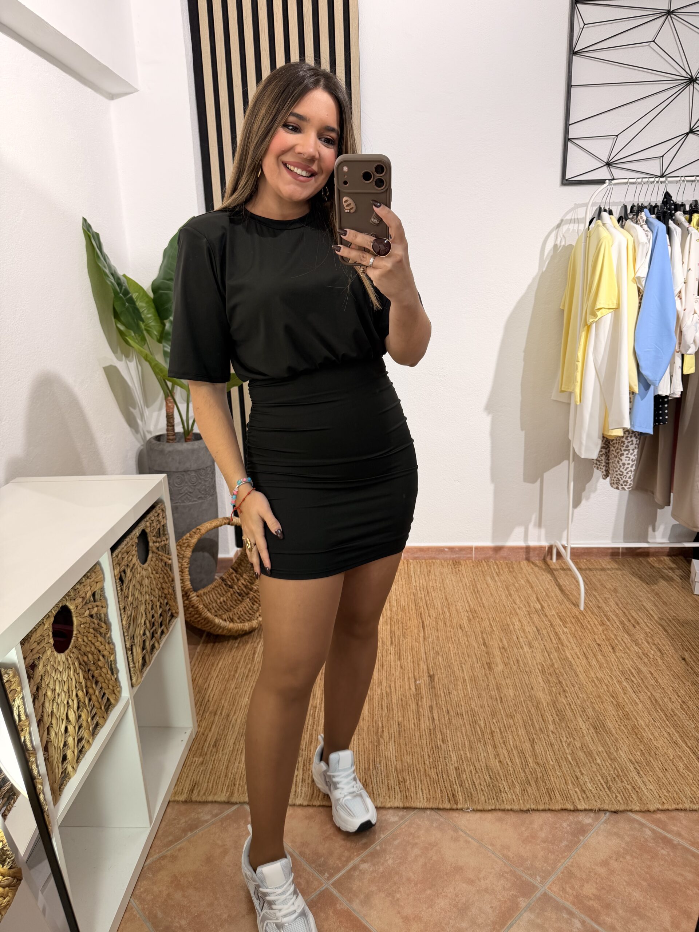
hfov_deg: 56.8
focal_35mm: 24
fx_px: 646
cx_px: 350
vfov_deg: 71.6
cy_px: 466
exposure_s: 1/100
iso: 64
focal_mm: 6.76
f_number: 1.78
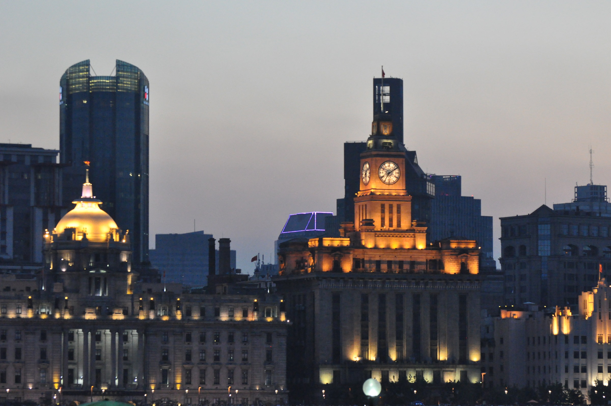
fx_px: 2950
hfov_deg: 11.8
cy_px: 203
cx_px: 306
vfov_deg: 7.9
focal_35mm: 174
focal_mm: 116
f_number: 5.6
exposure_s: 1/200
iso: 3200
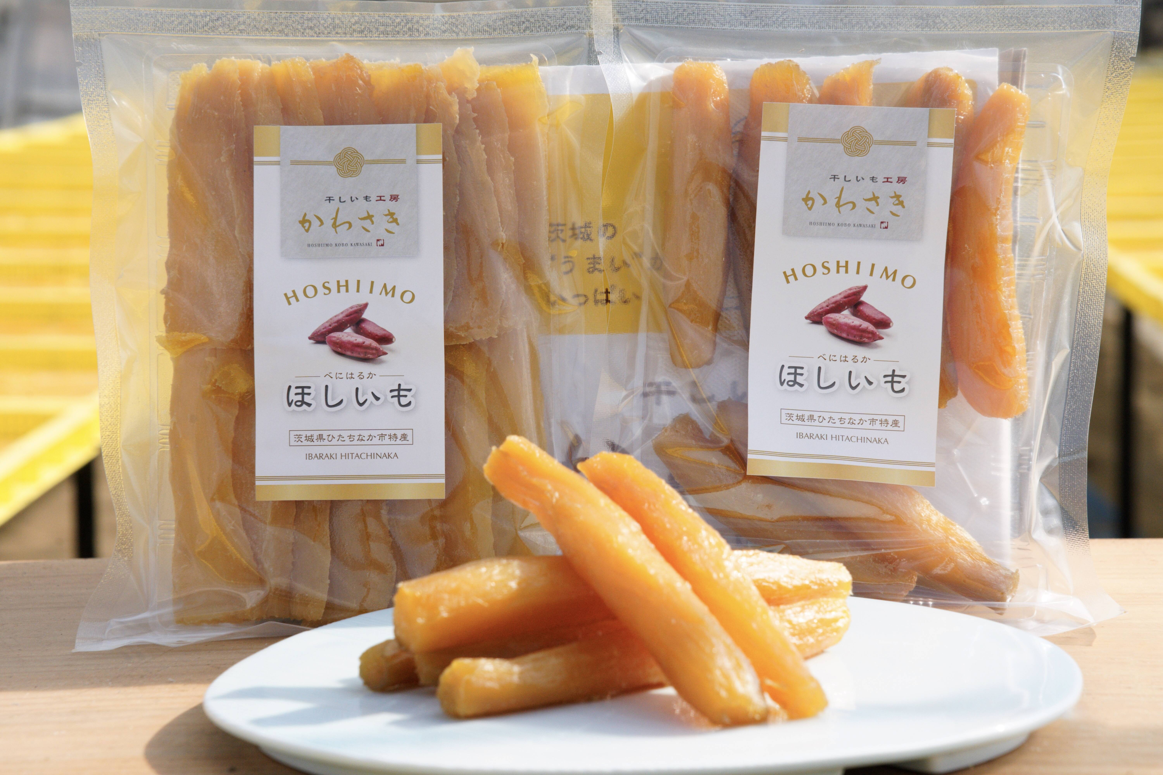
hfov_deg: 19.5
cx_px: 582
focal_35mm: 105
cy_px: 388
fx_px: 3392
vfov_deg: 13.0
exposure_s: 1/1600
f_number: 11
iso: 2000
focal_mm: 105
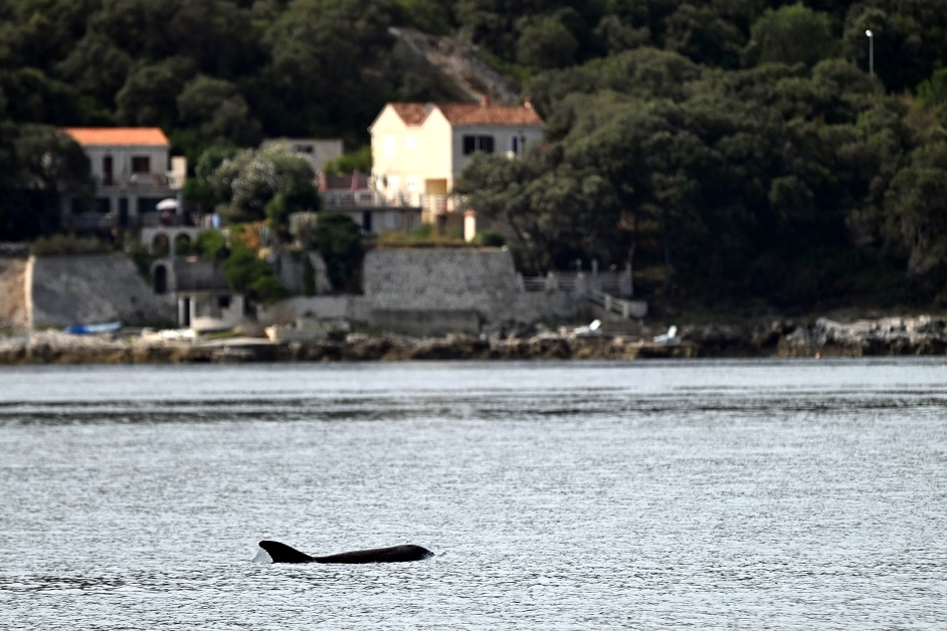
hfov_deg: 5.0
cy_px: 430
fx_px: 10890
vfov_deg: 3.3
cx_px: 470
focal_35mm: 414
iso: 220
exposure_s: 1/1000
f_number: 5.6
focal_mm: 300
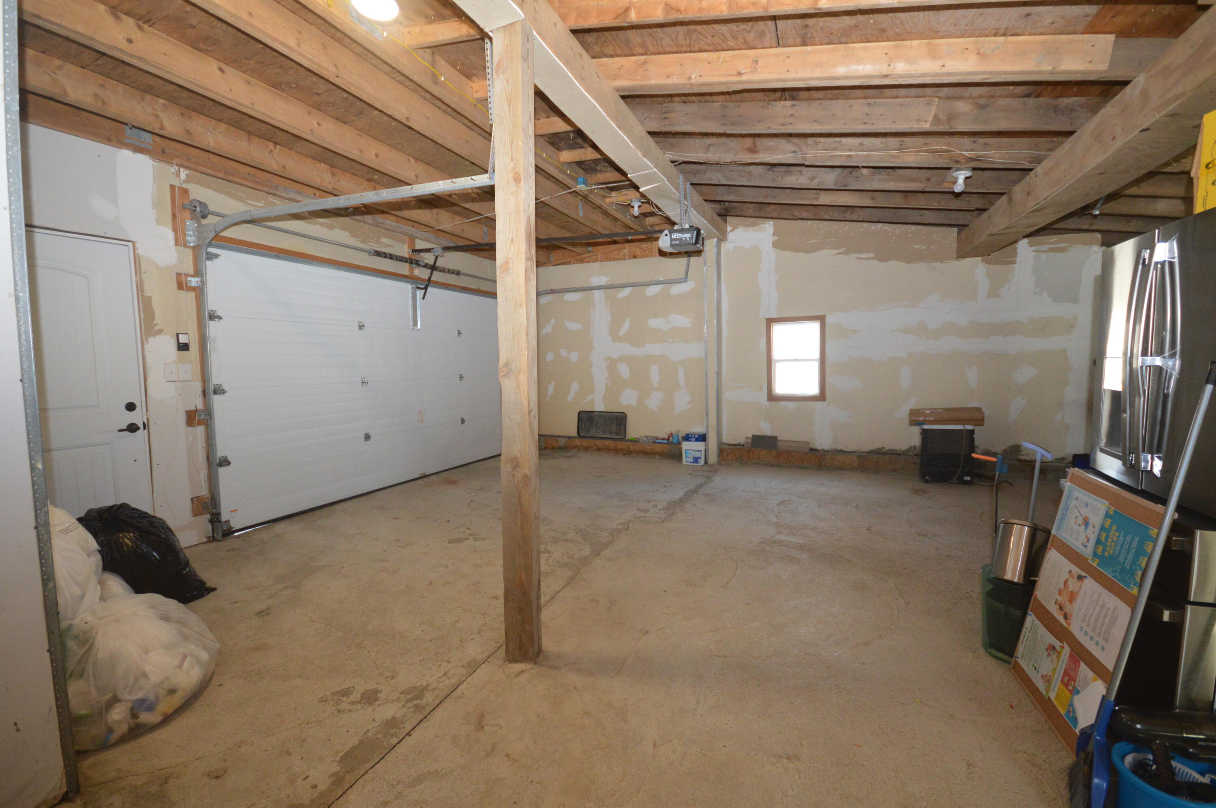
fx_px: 506
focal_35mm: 15
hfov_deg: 100.4
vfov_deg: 77.2
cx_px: 608
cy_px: 404
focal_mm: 10
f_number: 4
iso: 1400
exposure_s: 1/60
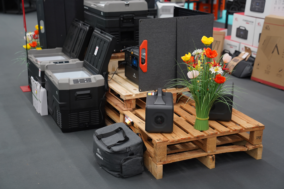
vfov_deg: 23.4
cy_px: 94
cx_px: 142
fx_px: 458
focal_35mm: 58
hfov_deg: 34.5
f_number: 2.8
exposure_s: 1/60
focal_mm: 58
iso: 400
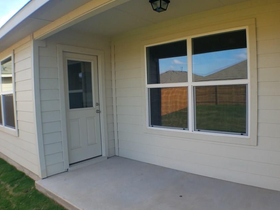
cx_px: 148
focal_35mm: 32
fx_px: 259
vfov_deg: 44.2
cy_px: 105
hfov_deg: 56.8
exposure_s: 1/638
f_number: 1.7
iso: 50
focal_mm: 4.2
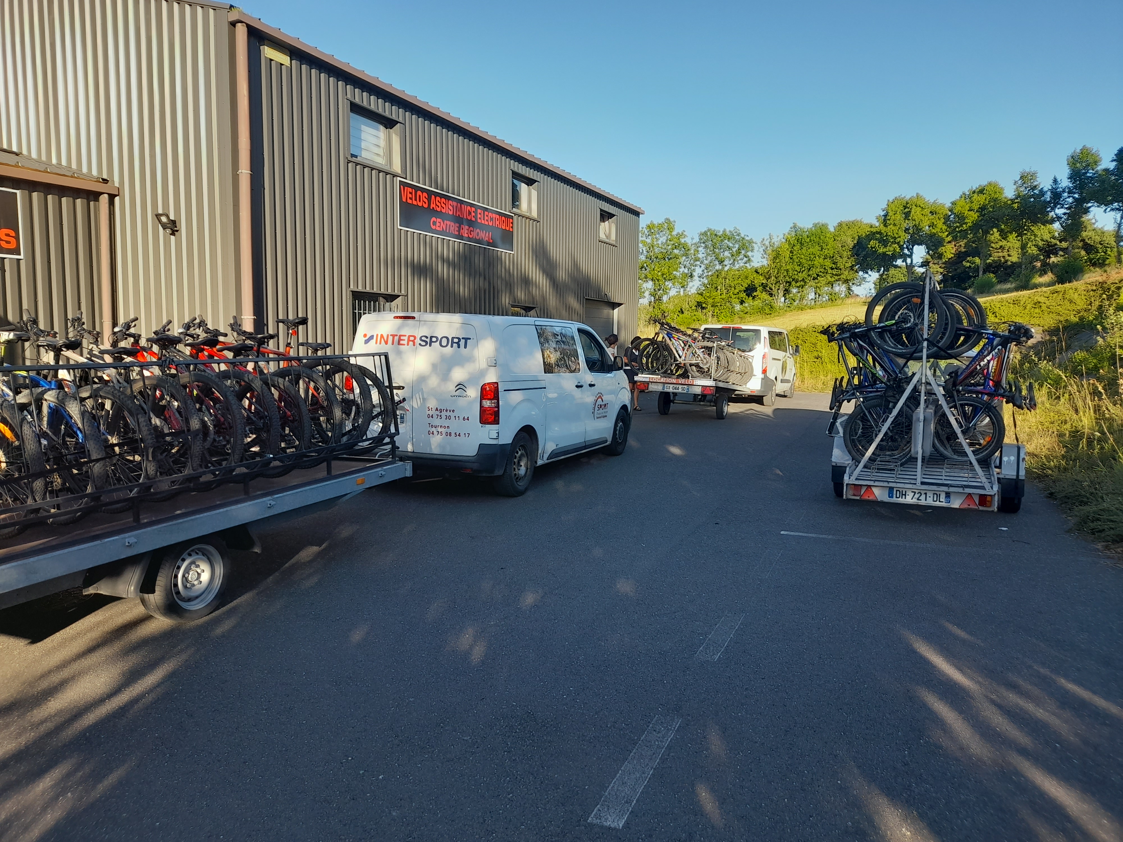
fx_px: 811
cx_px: 562
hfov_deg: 69.4
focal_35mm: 25
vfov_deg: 54.9
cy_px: 421
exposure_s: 1/164
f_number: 2
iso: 20
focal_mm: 4.6
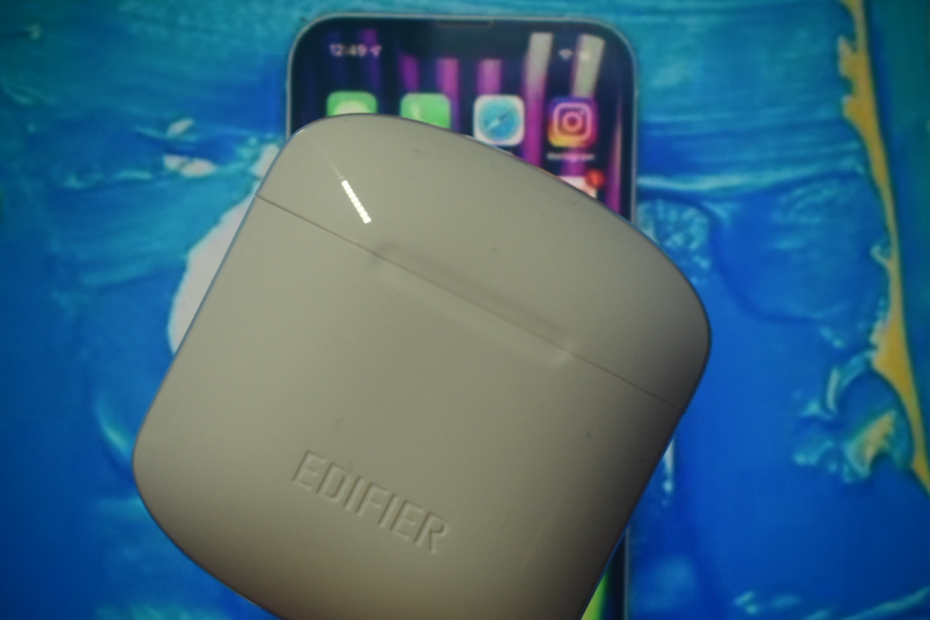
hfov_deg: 18.6
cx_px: 481
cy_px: 360
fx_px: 2841
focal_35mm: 110
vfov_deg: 12.4
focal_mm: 50
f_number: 5.6
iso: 1250
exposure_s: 1/125
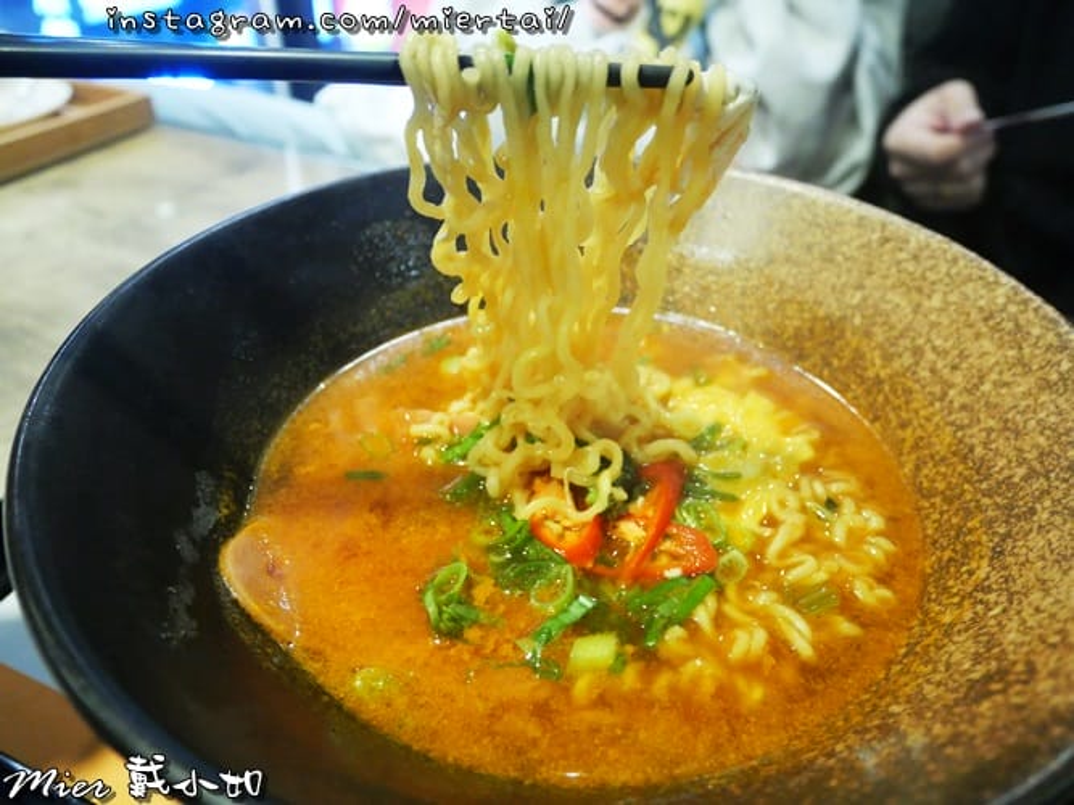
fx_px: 807
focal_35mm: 26
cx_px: 537
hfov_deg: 67.3
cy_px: 402
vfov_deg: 53.0
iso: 2500
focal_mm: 13
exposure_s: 1/60
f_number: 3.5
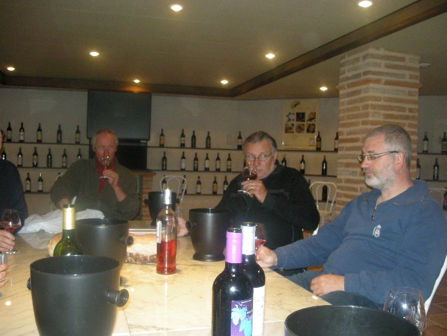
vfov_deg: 40.7
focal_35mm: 35
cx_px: 224
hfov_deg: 52.6
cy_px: 168
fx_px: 452
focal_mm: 5.7
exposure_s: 1/60
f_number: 2.8
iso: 322
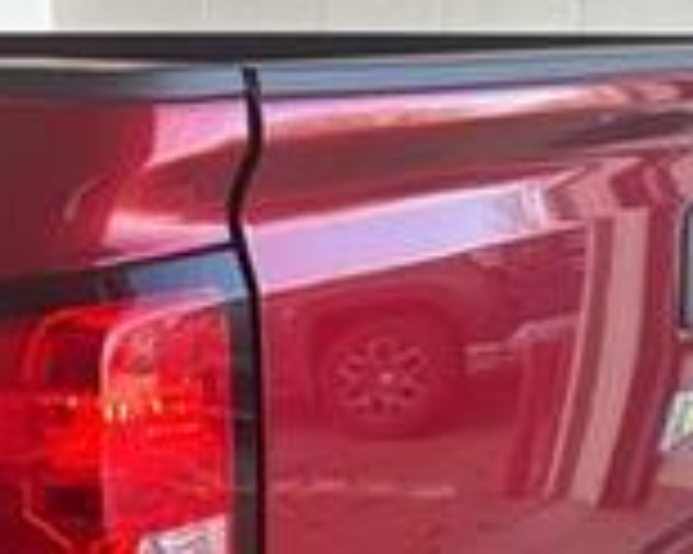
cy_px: 545
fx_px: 1701
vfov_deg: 18.1
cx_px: 387
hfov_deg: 23.0
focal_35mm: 83
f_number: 1.5
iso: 40
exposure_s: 1/181
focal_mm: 5.7
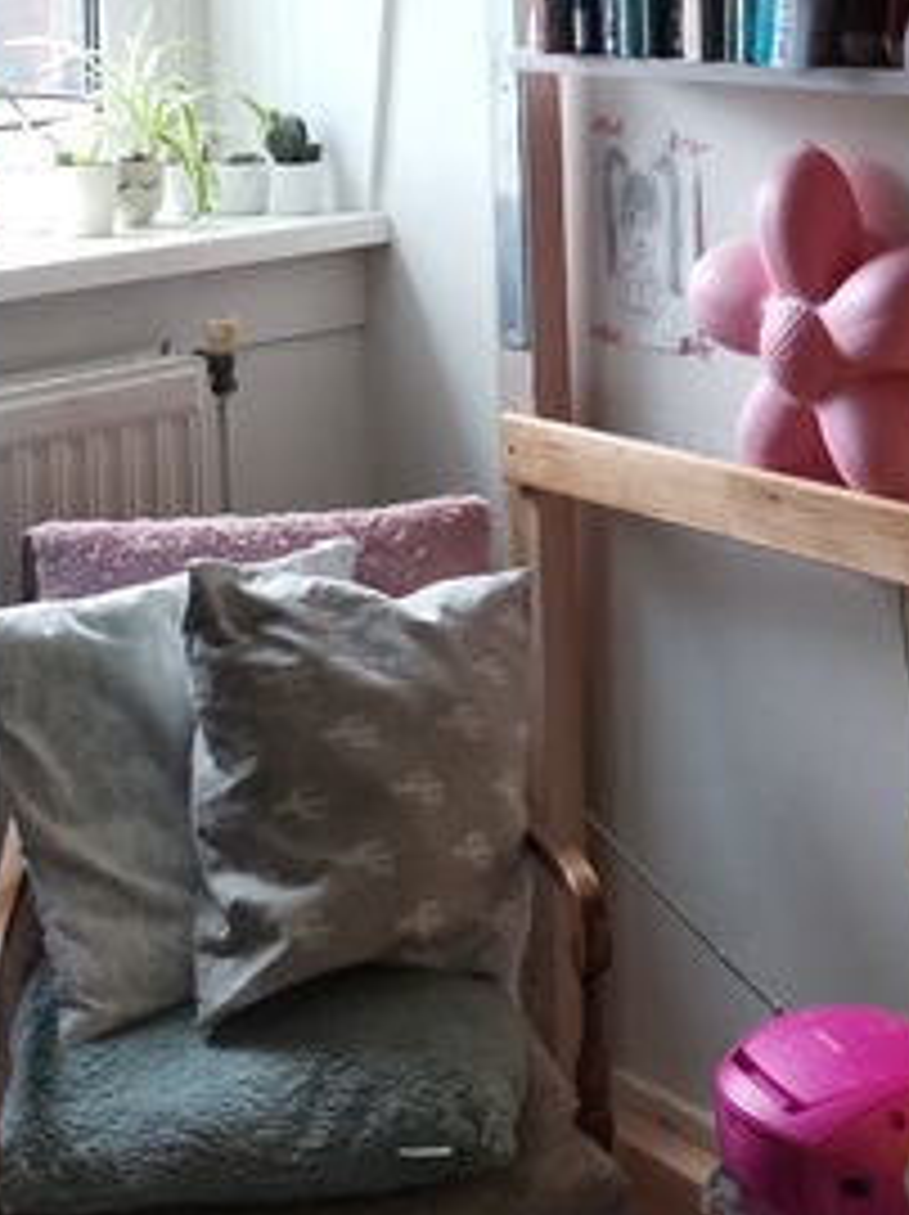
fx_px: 2595
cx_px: 652
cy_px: -148
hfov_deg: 19.8
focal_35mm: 74
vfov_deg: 24.4
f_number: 1.8
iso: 400
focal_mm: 4.75
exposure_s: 1/50
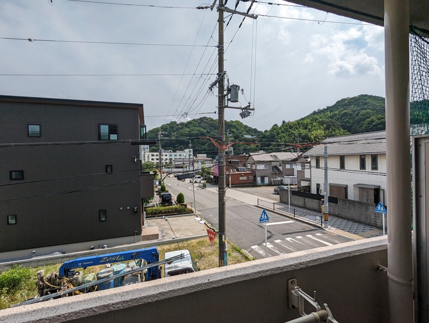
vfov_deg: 78.2
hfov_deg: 94.4
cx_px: 214
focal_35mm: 16
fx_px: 199
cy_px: 162
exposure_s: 1/2841
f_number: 2.2
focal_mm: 2.35
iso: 51
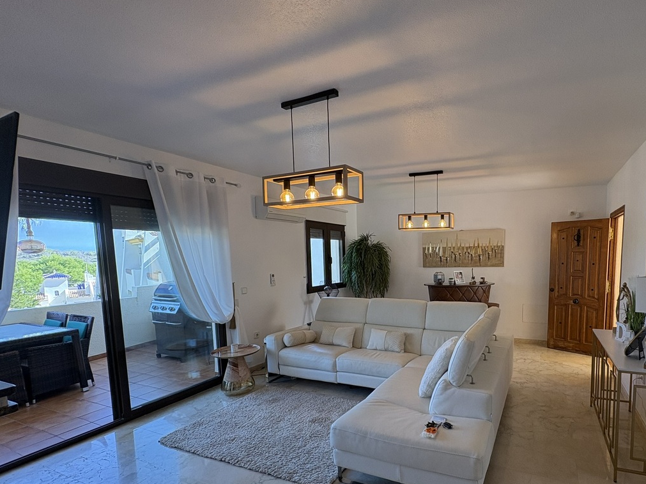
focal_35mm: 18
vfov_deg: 70.9
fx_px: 336
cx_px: 414
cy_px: 287
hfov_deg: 85.6
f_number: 2.2
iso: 100
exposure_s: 1/109
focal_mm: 2.22
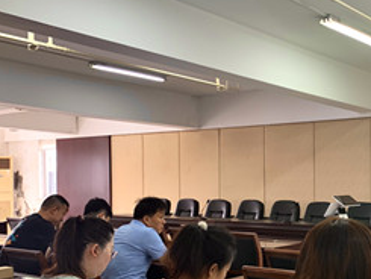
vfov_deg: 27.4
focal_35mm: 53
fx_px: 568
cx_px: 315
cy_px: 189
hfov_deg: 34.6
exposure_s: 1/50
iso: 80
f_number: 1.8
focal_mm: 4.25
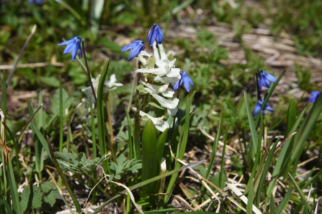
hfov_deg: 35.6
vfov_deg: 24.2
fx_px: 501
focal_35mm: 56
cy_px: 107
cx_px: 161
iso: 125
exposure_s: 1/250
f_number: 11
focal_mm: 56
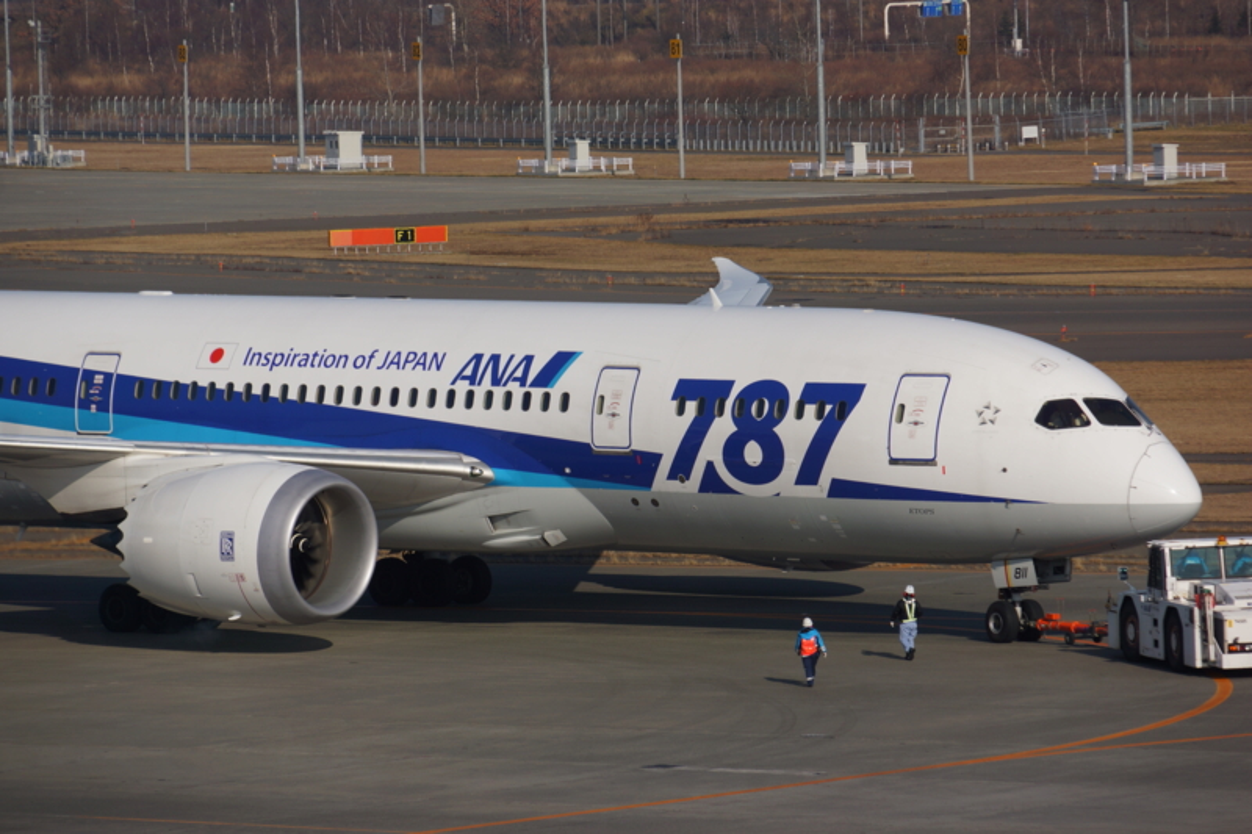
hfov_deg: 6.9
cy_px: 417
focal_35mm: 300
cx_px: 626
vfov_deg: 4.6
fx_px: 10431
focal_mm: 200
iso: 100
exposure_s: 1/640
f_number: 9
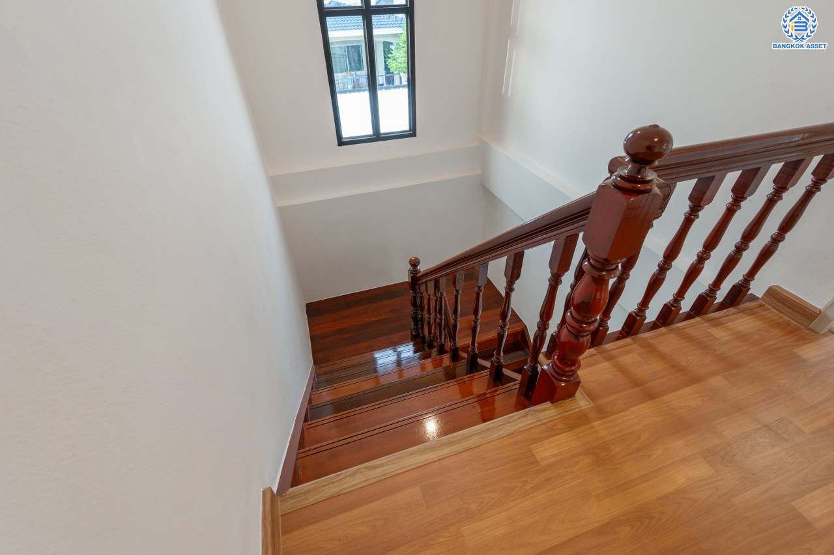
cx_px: 417
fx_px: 359
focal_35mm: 16
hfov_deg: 98.6
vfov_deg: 75.4
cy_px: 278
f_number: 5.6
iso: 100
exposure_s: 1/100
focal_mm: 15.5
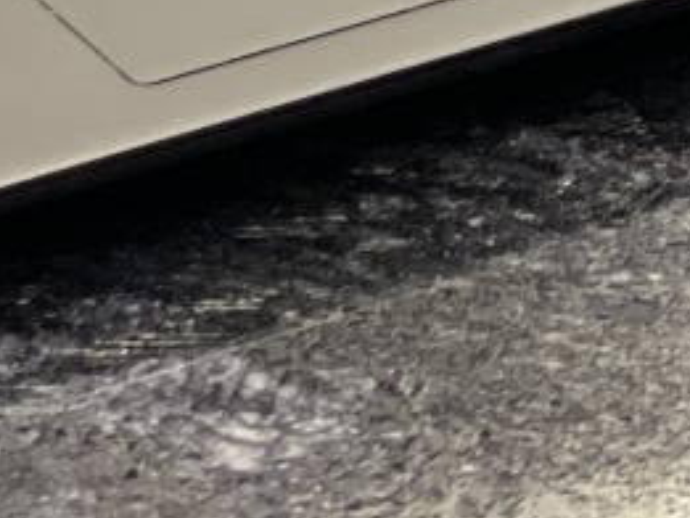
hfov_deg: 5.0
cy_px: -1025
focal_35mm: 392
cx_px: -53
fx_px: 7817
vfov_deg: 3.7
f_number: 2.2
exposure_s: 1/40
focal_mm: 7.5
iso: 320
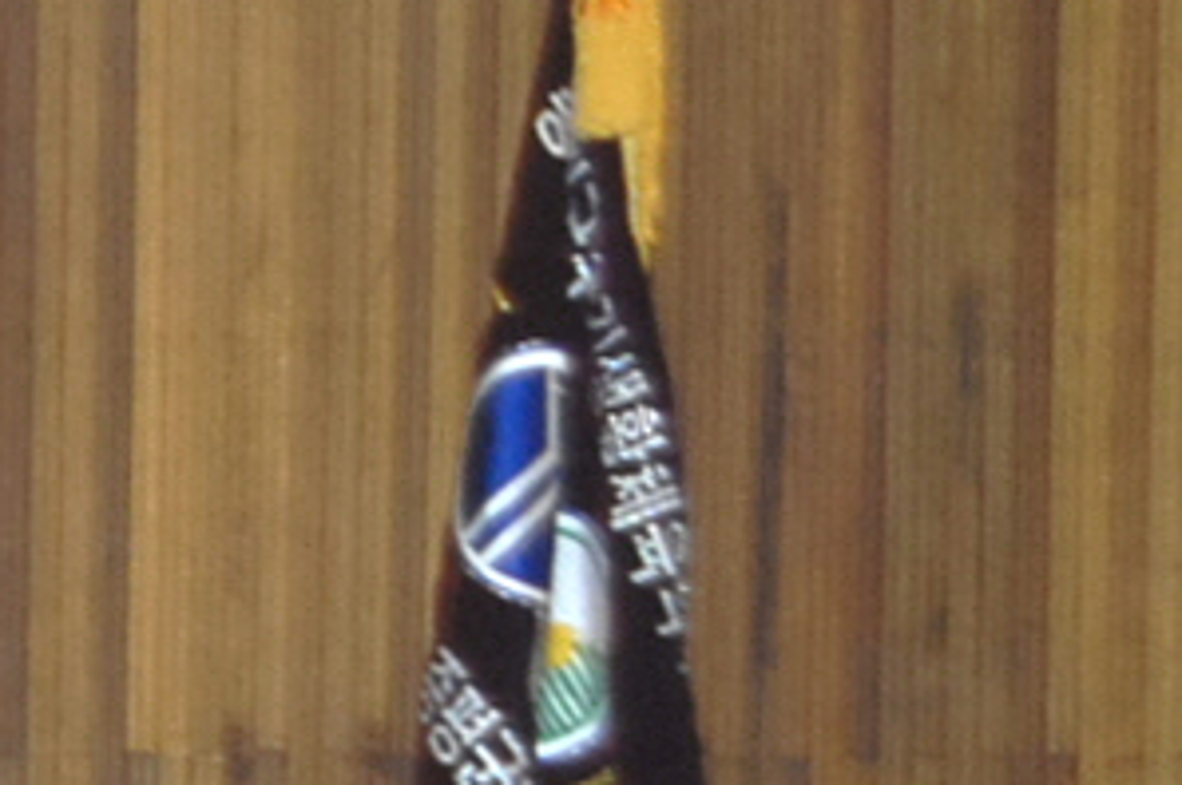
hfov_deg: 5.2
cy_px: 860
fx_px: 12036
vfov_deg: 3.7
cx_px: -2804
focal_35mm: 367
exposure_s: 1/60
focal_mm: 34
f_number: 5.6
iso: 400
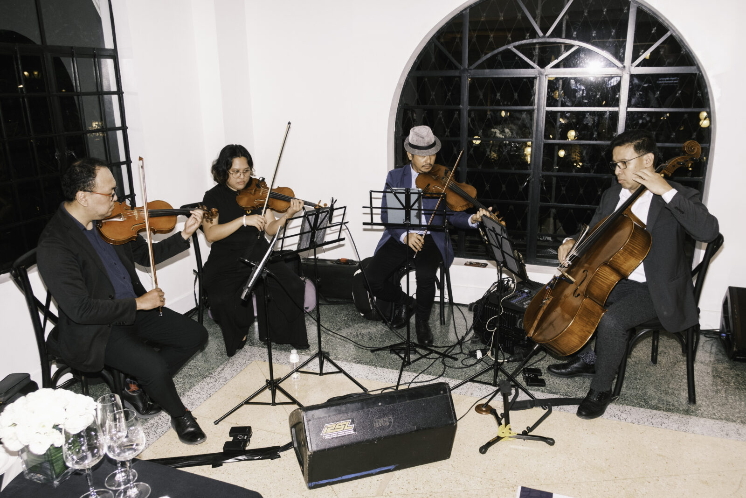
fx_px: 560
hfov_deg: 67.4
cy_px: 249
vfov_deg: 47.9
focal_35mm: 27
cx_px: 373
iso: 1600
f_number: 4.5
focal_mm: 18
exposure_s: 1/160
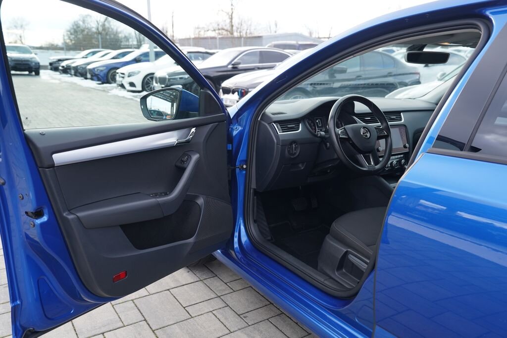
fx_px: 423
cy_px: 169
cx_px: 254
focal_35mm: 30
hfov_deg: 61.9
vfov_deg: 43.6
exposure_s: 1/80
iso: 100
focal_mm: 30
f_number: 4.5
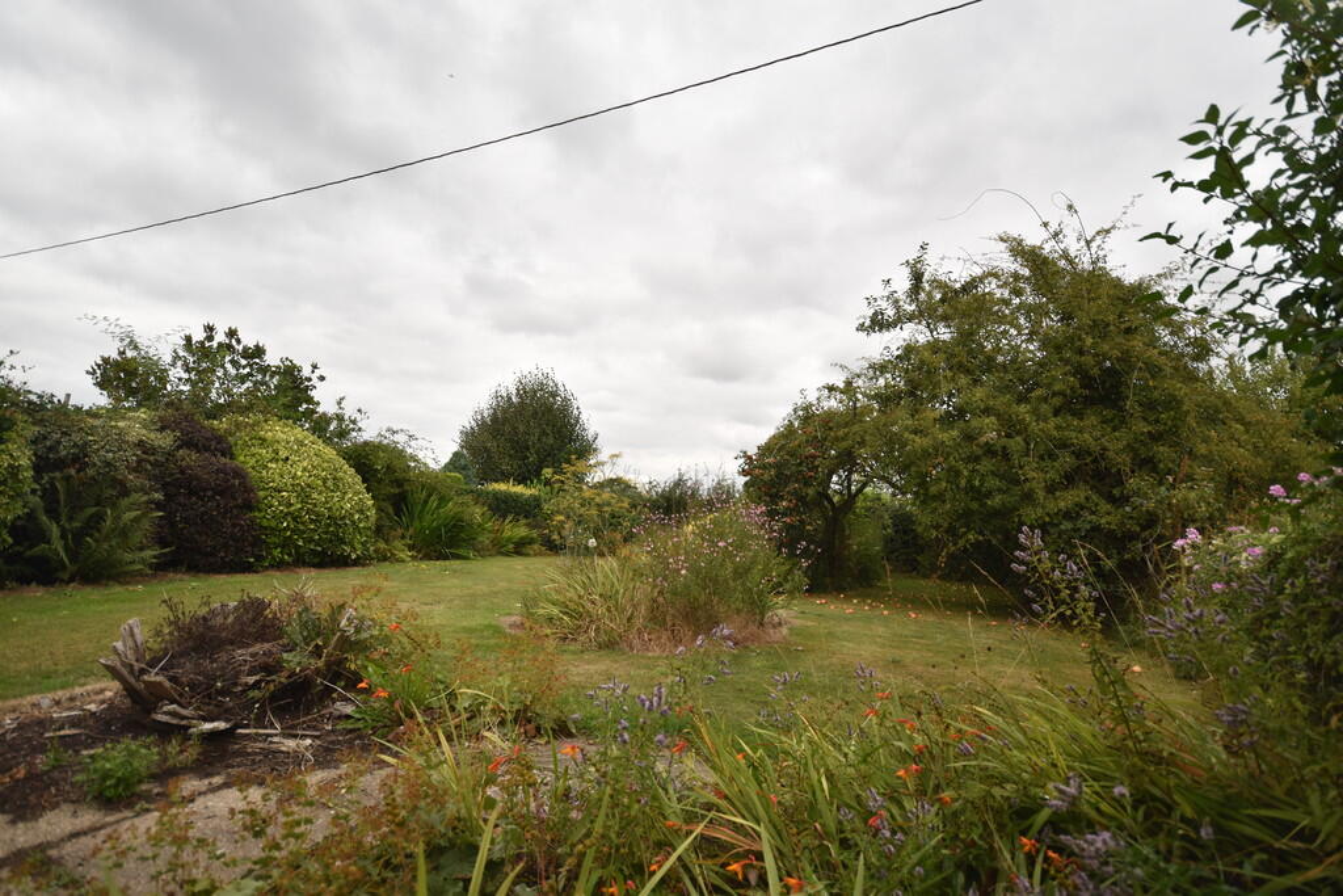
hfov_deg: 90.0
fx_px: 672
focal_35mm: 18
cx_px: 672
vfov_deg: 67.4
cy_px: 448
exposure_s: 1/200
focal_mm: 12
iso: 100
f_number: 6.3
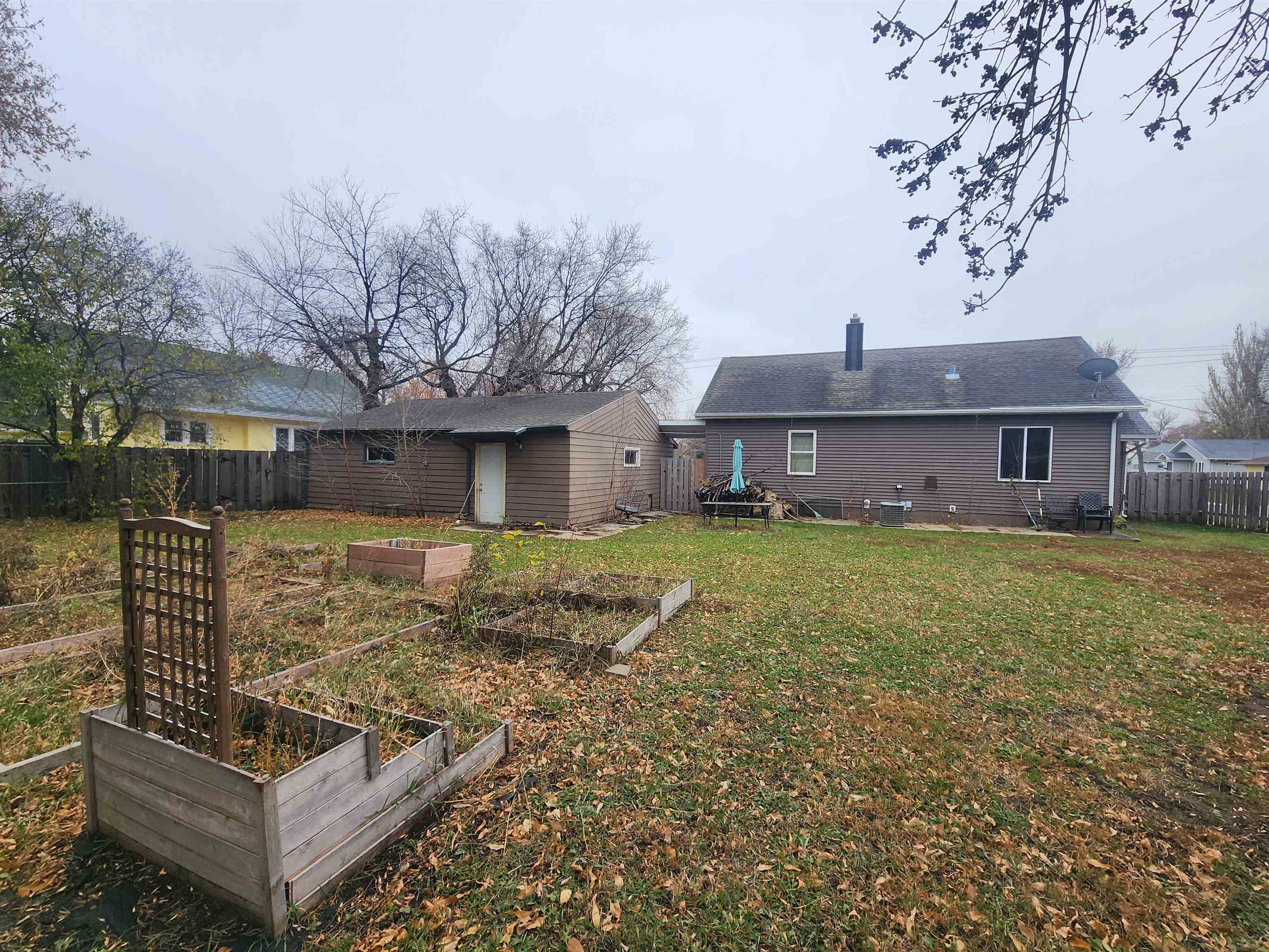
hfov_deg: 106.2
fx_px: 477
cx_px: 634
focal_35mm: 13
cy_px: 476
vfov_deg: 89.9
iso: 50
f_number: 2.2
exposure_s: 1/313
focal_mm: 2.2
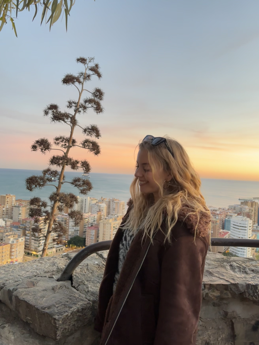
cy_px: 172
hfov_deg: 53.1
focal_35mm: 26
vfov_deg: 67.3
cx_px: 130
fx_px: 259
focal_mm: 5.96
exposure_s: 1/60
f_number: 1.6
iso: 250
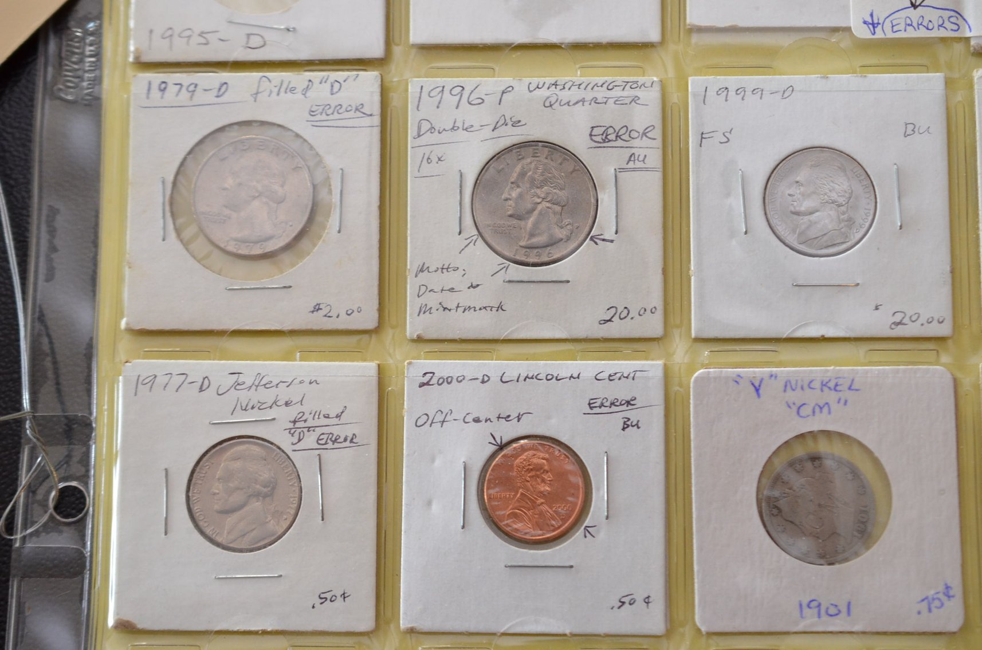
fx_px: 1633
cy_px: 325
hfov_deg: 33.5
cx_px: 491
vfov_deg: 22.5
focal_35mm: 60
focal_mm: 40
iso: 1000
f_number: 4
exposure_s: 1/60
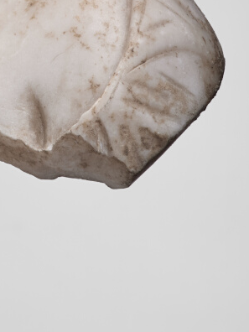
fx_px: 2033
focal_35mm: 212
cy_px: -108
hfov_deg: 6.9
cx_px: -72
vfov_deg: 9.2
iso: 100
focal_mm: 80
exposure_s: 1/125
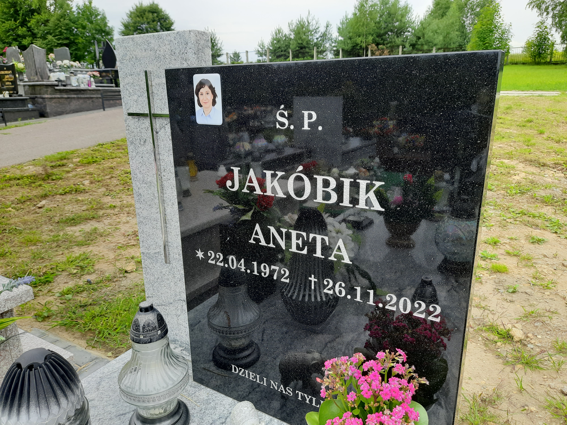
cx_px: 284
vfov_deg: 54.9
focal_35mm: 25
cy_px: 212
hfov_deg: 69.4
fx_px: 409
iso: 20
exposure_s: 1/204
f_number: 2
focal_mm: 4.6
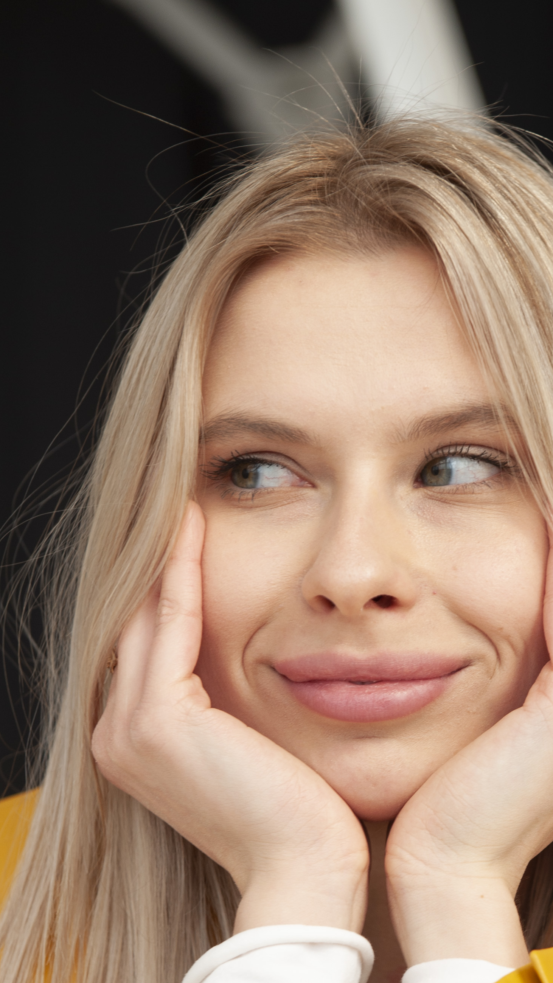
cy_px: 776
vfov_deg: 17.7
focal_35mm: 120
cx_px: 483
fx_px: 3128
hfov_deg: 10.1
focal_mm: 70
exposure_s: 1/200
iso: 200
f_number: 5
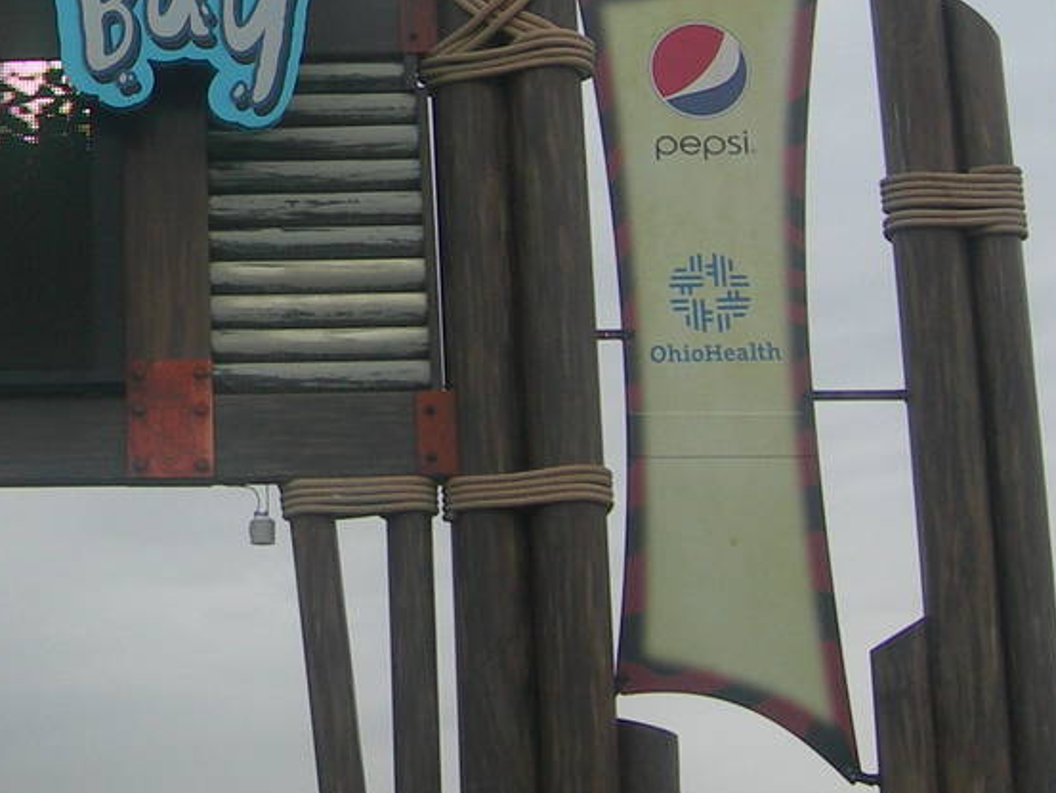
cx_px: -204
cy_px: -80
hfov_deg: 17.1
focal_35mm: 110
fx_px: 3356
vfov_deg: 13.2
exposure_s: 1/231
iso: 50
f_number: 2.8
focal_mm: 7.8
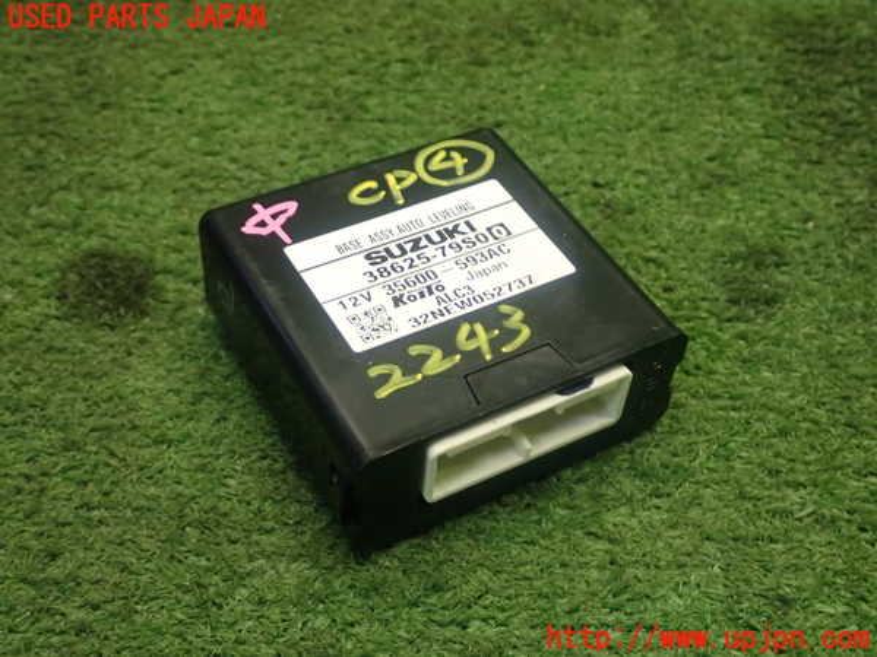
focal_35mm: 47
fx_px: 1191
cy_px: 328
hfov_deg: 40.4
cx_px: 438
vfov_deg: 30.9
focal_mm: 8.4
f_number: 3.1
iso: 320
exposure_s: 1/50
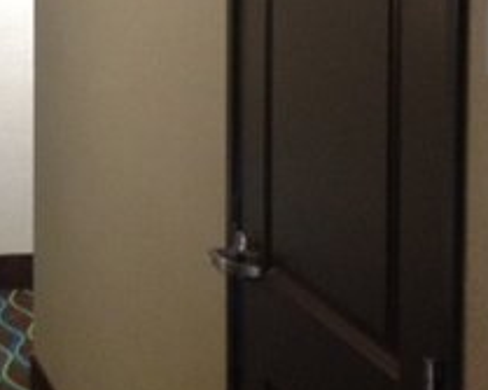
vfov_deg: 12.9
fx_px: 1703
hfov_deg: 15.4
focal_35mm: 118
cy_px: 7
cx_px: -172
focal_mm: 4.28
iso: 160
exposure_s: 1/20
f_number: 2.4
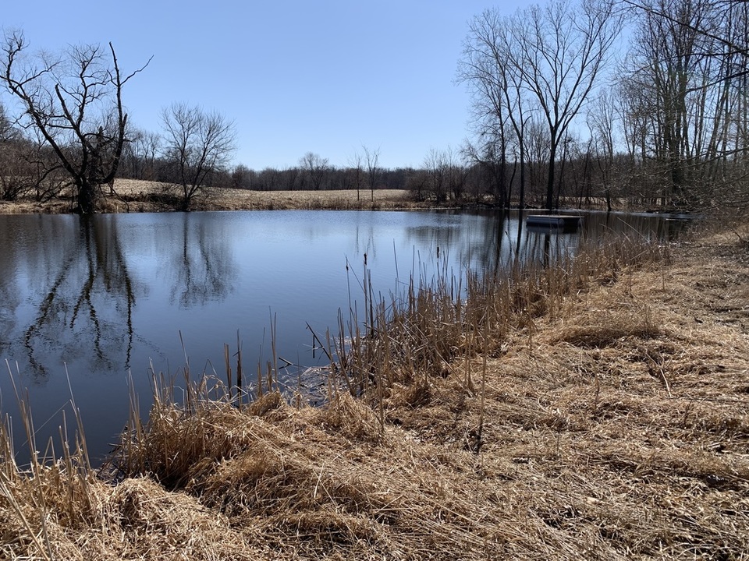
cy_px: 280
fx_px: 563
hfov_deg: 67.3
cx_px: 374
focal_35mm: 26
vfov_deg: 53.1
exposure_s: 1/3086
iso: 25
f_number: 1.8
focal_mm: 4.25
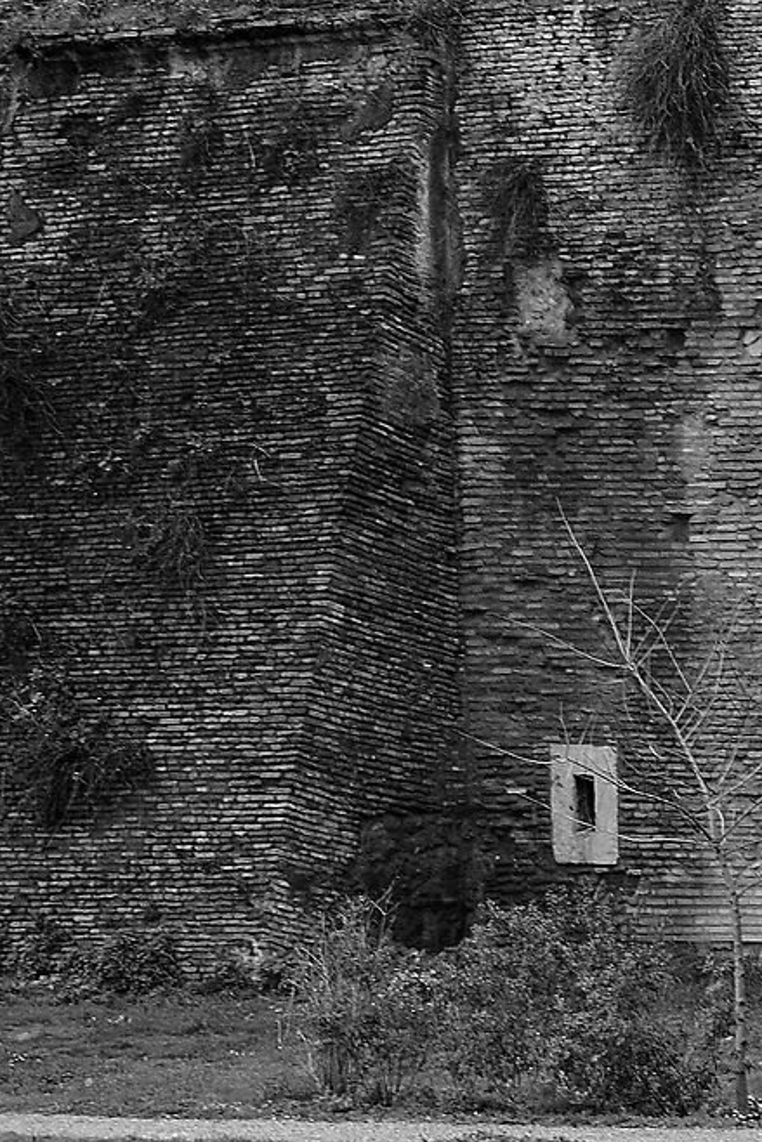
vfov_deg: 6.9
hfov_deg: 4.6
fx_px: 9488
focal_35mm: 299
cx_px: 389
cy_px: -148
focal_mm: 55
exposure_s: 1/125
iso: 220
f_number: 13
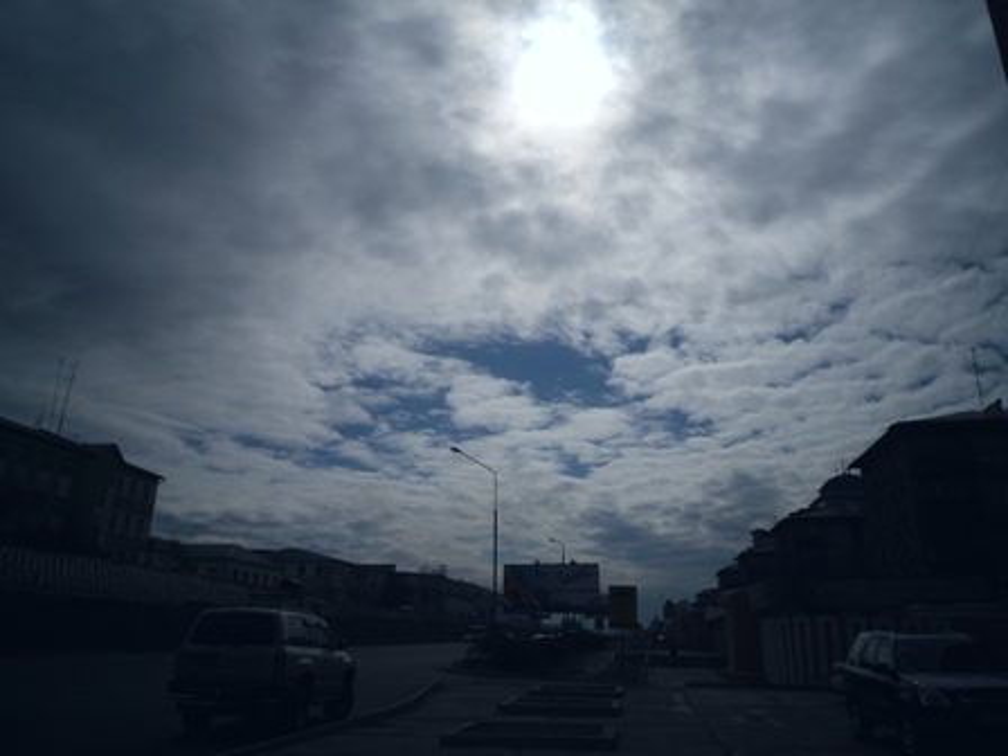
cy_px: 378
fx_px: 815
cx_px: 504
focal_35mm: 28
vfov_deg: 49.7
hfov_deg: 63.4
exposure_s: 1/1878
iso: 80
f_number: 7.8
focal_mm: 5.1
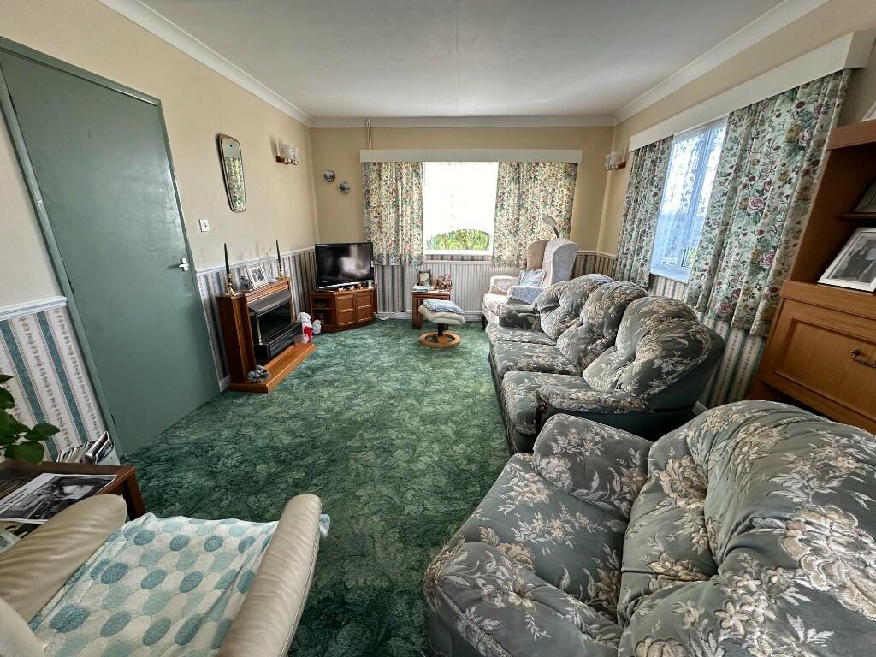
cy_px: 328
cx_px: 438
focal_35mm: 14
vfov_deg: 85.7
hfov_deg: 102.1
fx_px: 354
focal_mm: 2.22
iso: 100
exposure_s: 1/99
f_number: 2.2
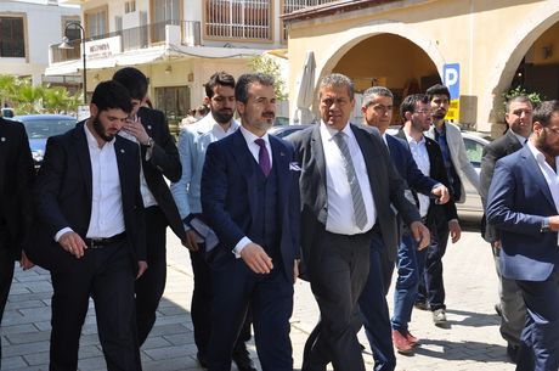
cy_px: 186
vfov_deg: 23.7
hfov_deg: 35.1
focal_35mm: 57
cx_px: 280
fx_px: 884
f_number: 9
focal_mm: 38
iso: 200
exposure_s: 1/200
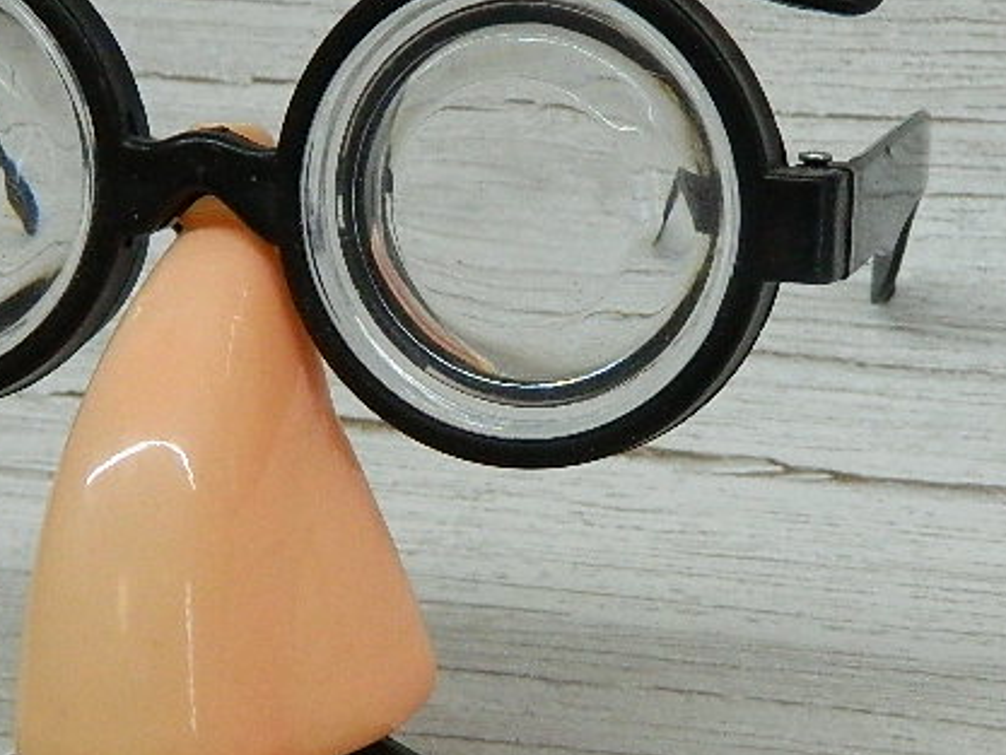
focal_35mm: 86
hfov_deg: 22.7
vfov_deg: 17.2
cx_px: 543
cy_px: 432
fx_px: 2500
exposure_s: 1/320
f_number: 3.3
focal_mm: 6.2
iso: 400
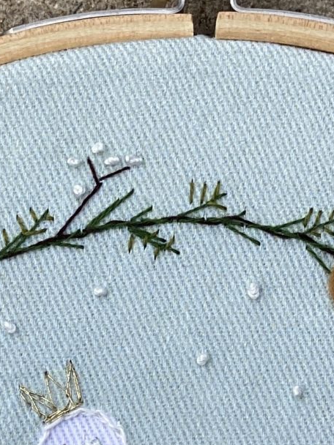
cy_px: 581
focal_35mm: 219
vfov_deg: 8.9
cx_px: 193
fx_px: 2817
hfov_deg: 6.8
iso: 20
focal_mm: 6
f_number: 2
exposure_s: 1/457
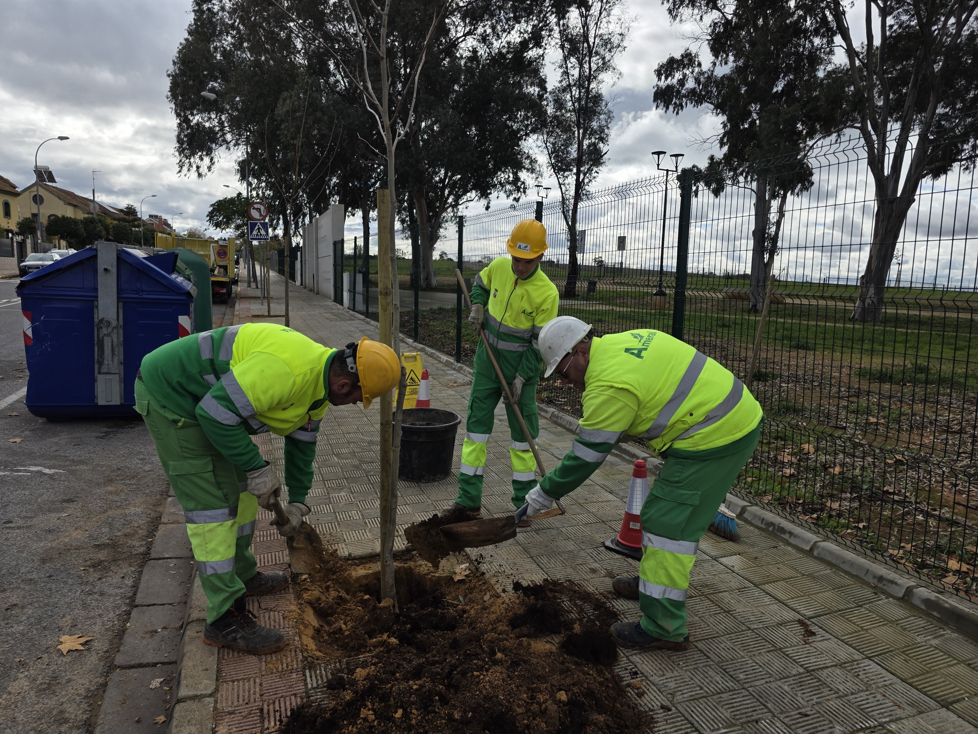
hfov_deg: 73.9
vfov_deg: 58.9
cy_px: 367
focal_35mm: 23
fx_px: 650
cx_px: 489
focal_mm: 6.3
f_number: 1.7
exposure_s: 1/7944
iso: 80
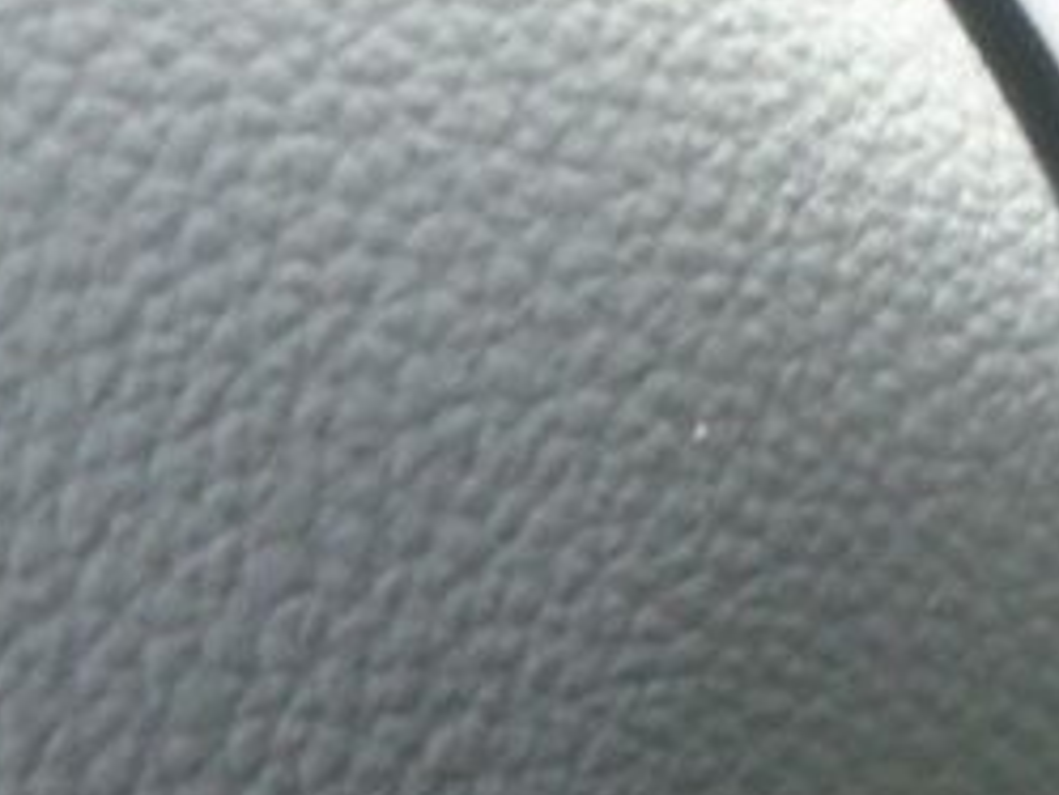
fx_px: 3275
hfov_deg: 17.1
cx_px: 1433
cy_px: 757
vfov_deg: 13.7
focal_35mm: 107
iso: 250
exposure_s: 1/30
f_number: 3.2
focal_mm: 4.6
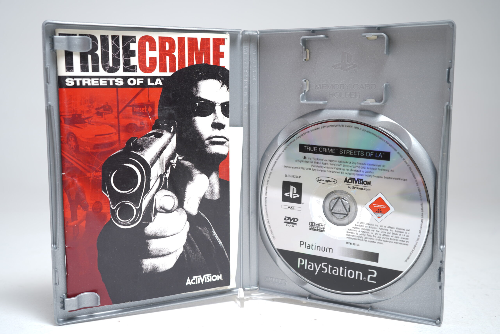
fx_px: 528
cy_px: 167
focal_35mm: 38
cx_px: 250
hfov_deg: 50.7
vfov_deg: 35.1
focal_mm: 38
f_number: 5.6
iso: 64
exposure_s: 1/2.5
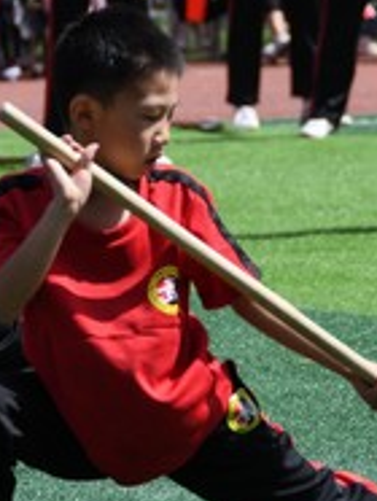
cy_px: 218
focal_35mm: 520
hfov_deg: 2.9
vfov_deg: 3.8
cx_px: -40
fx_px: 7534
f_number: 5.3
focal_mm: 112
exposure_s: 1/1000
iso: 250
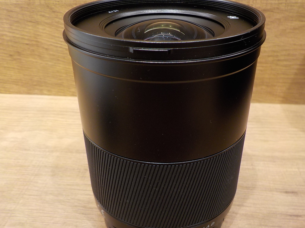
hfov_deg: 53.9
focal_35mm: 34
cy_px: 125
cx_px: 167
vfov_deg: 41.7
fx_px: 300
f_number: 3.3
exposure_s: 1/30
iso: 125
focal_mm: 4.1
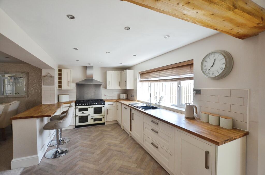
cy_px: 88
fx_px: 110
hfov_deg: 100.5
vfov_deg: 77.1
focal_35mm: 15
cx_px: 132
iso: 400
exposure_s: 1/100
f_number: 5
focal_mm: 10
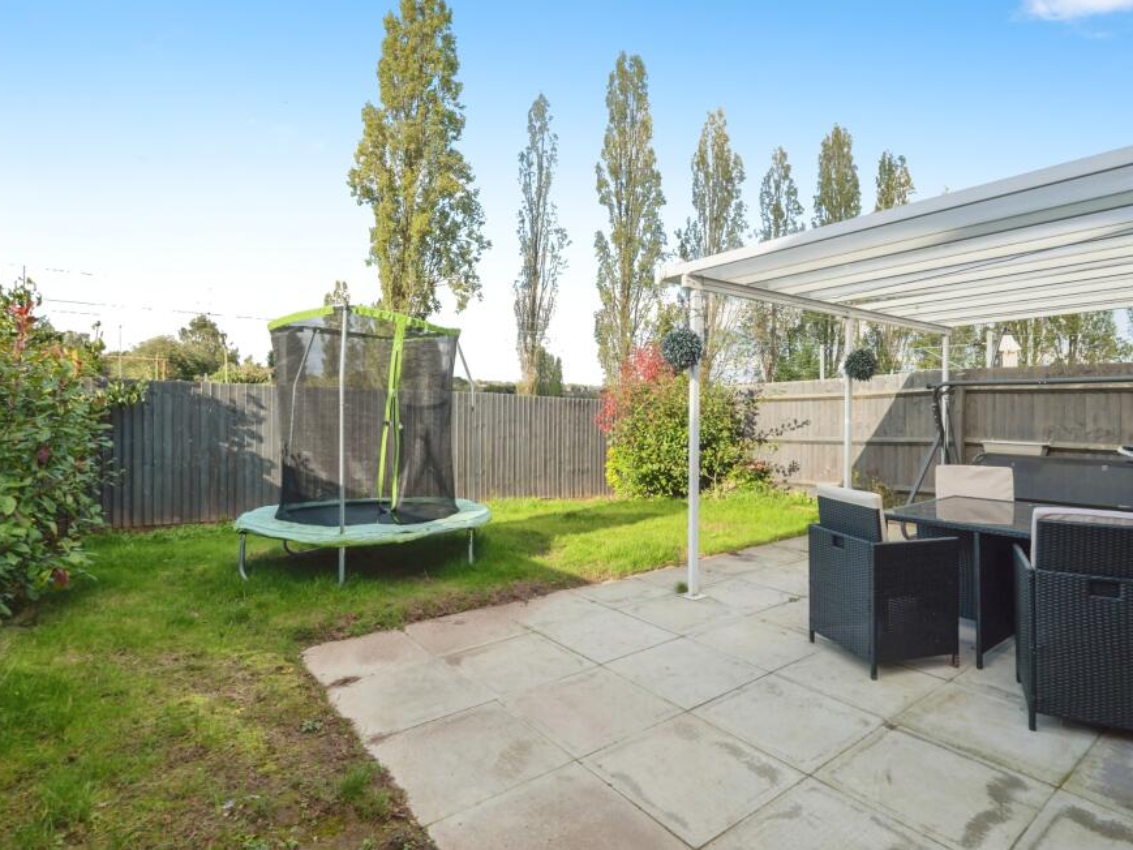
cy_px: 443
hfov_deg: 90.8
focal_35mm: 17
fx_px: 556
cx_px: 611
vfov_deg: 74.7
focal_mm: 10
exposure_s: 1/500
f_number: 4
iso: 200
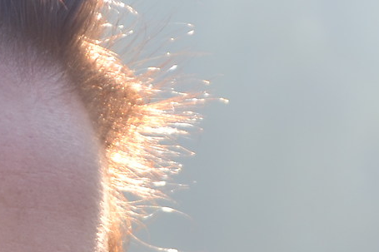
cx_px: 151
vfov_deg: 3.1
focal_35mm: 436
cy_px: 333
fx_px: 4584
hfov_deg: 4.7
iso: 100
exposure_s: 1/80
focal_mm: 55
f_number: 5.6
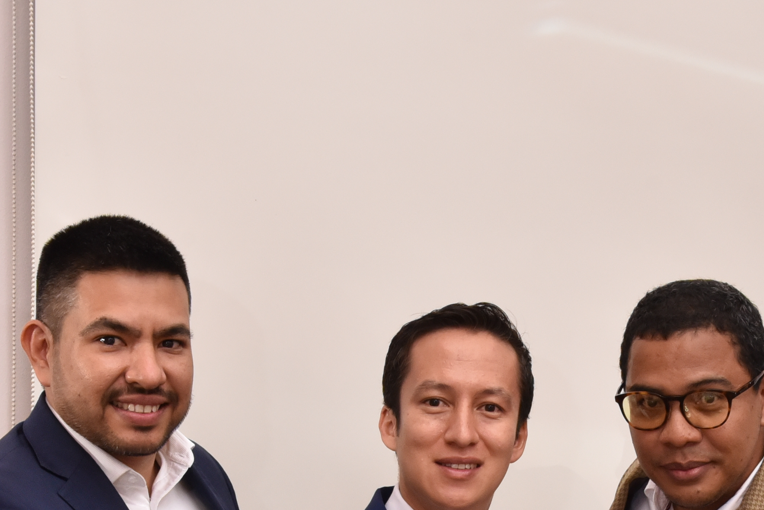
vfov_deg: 10.6
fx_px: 2675
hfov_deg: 16.2
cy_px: 664
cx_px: 519
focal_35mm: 126
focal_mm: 44
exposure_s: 1/80
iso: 2000
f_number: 10
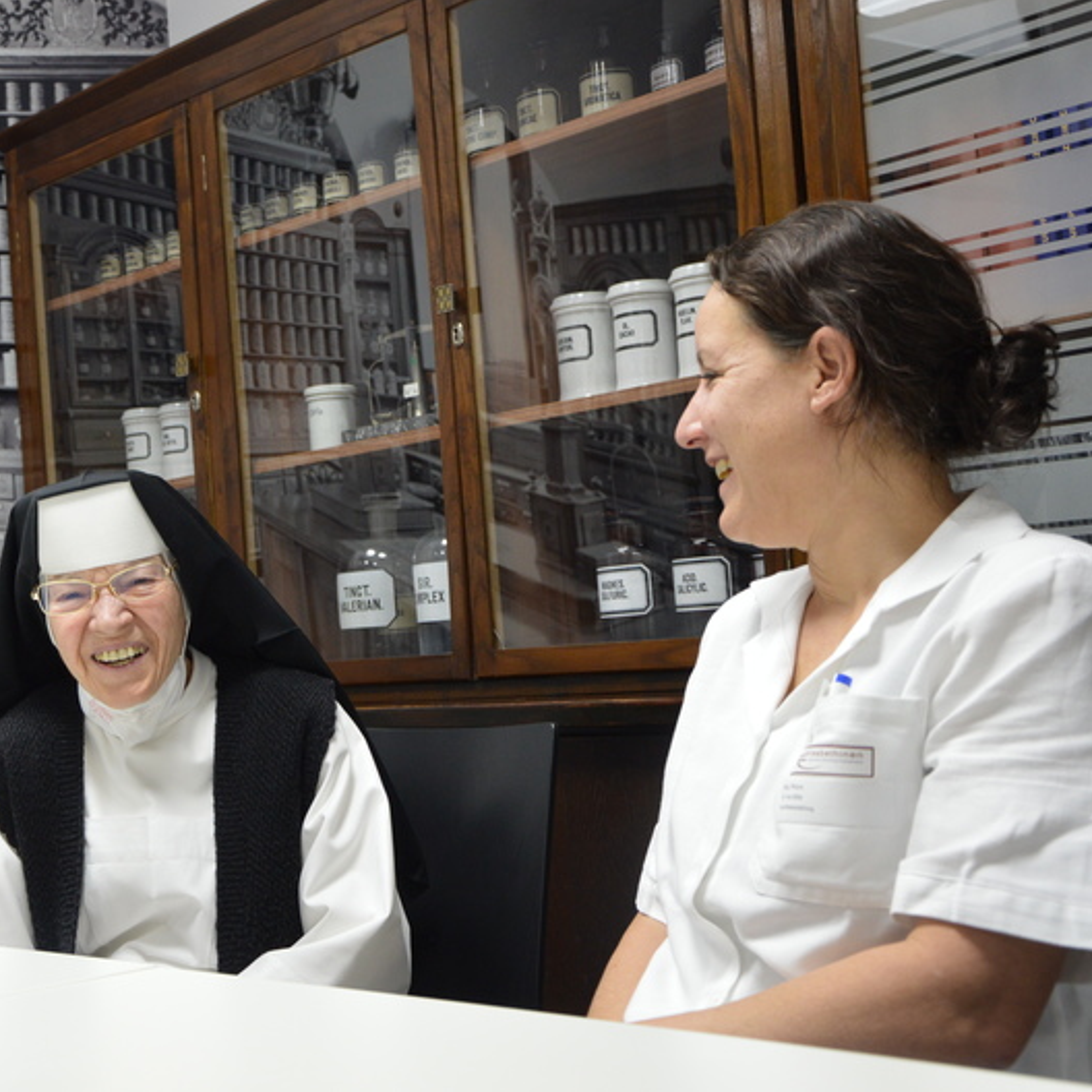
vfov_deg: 31.6
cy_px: 546
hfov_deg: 31.2
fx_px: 1927
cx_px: 310
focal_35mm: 54
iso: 800
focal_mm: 28
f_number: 4
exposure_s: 1/50
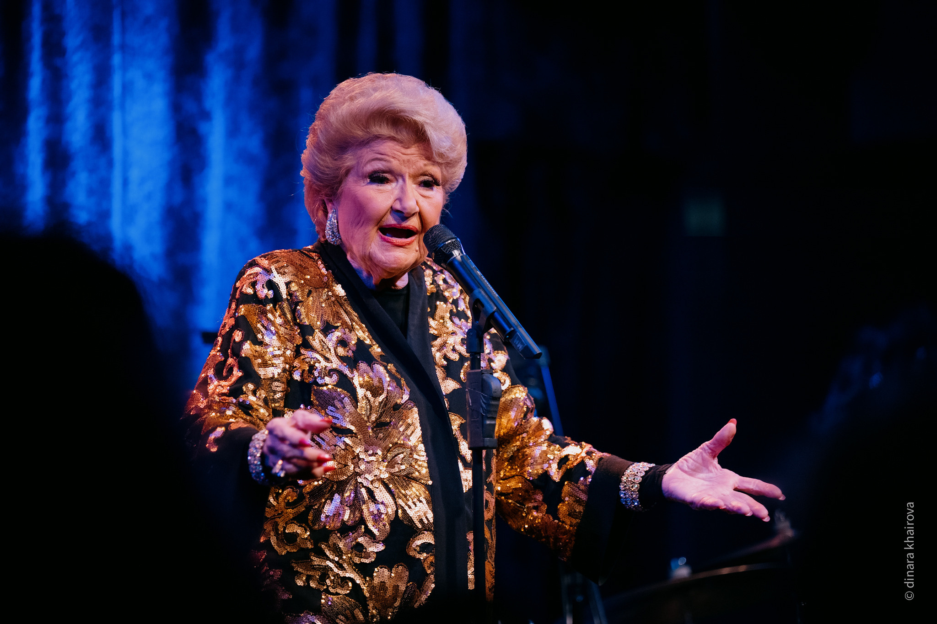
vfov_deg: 8.1
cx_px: 468
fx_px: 4424
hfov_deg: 12.1
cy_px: 312
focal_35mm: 170
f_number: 2.8
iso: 1000
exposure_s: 1/250
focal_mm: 170
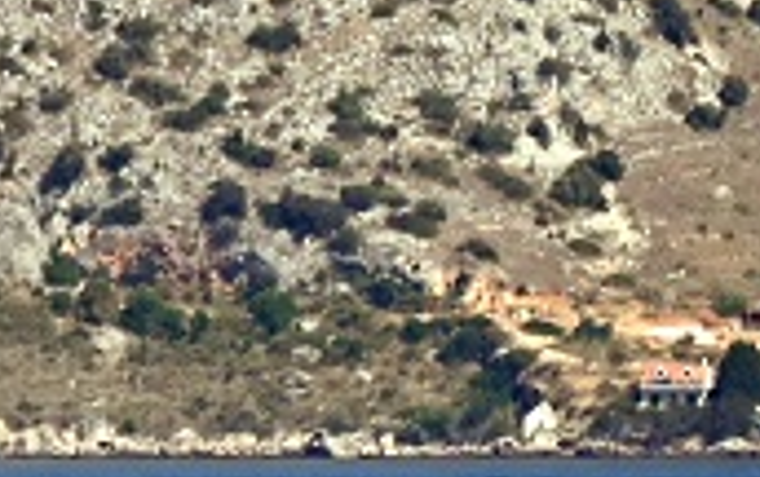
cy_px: -1133
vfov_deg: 0.9
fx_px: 29492
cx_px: -327
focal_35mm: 1422
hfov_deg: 1.5
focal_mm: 185
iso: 140
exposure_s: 1/1000
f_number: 5.6
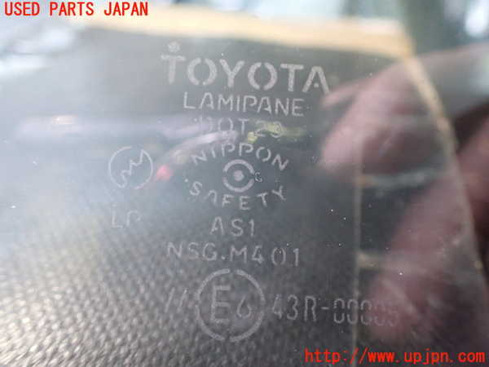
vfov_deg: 46.8
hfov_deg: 60.0
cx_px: 244
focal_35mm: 30
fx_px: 424
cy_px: 184
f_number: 2.3
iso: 1000
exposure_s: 1/30
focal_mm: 5.4
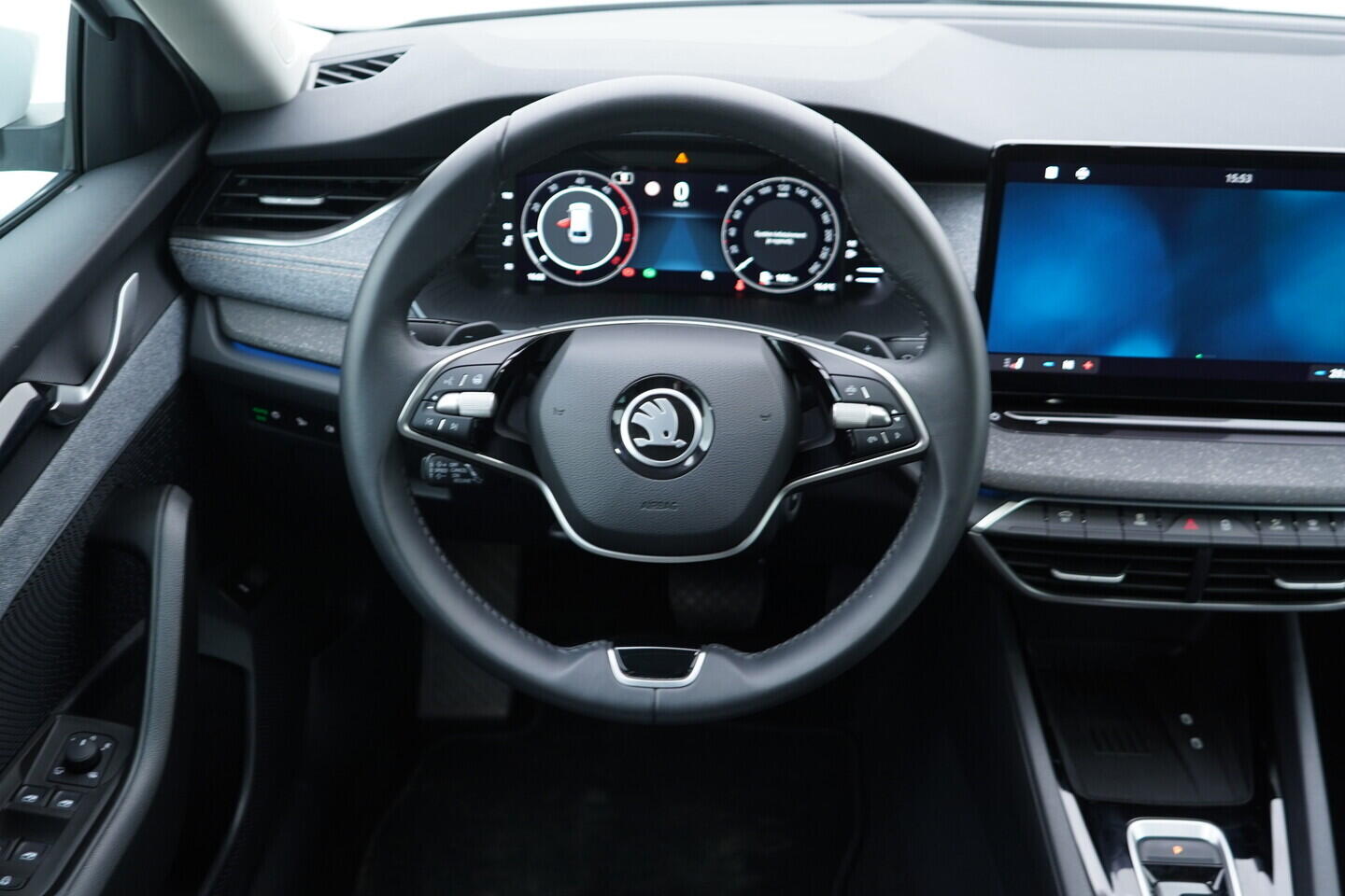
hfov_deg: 53.1
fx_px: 1345
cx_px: 672
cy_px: 448
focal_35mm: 36
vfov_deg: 36.9
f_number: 2.8
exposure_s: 1/40
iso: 320
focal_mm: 24
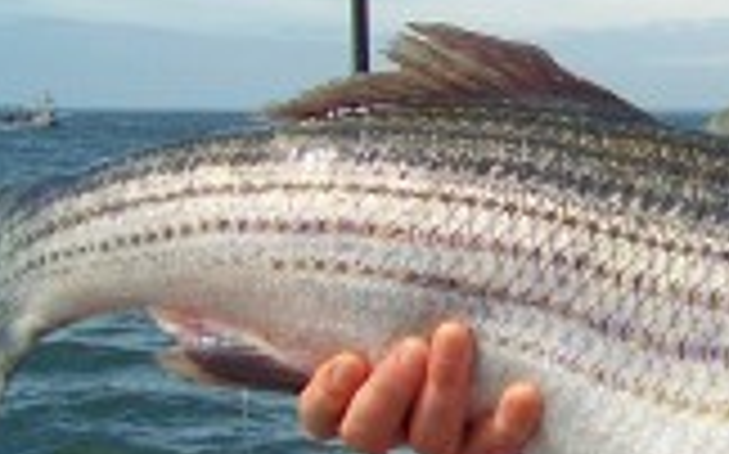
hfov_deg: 20.6
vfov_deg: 13.9
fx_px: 1866
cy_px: 247
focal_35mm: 94
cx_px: 882
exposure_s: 1/640
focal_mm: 5.85
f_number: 4
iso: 64
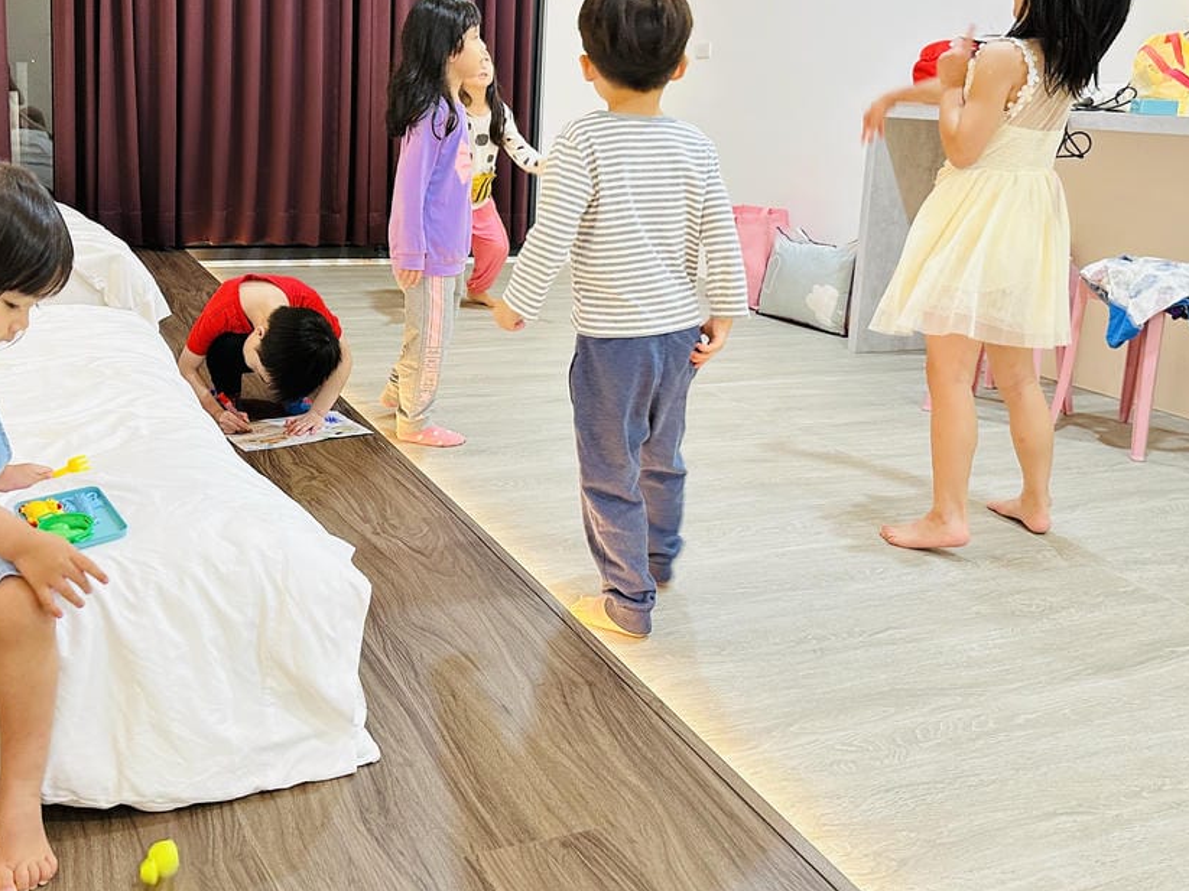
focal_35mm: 35
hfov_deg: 52.4
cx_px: 490
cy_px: 296
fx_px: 1202
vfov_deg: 40.2
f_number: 1.78
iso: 200
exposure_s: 1/60
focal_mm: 6.86
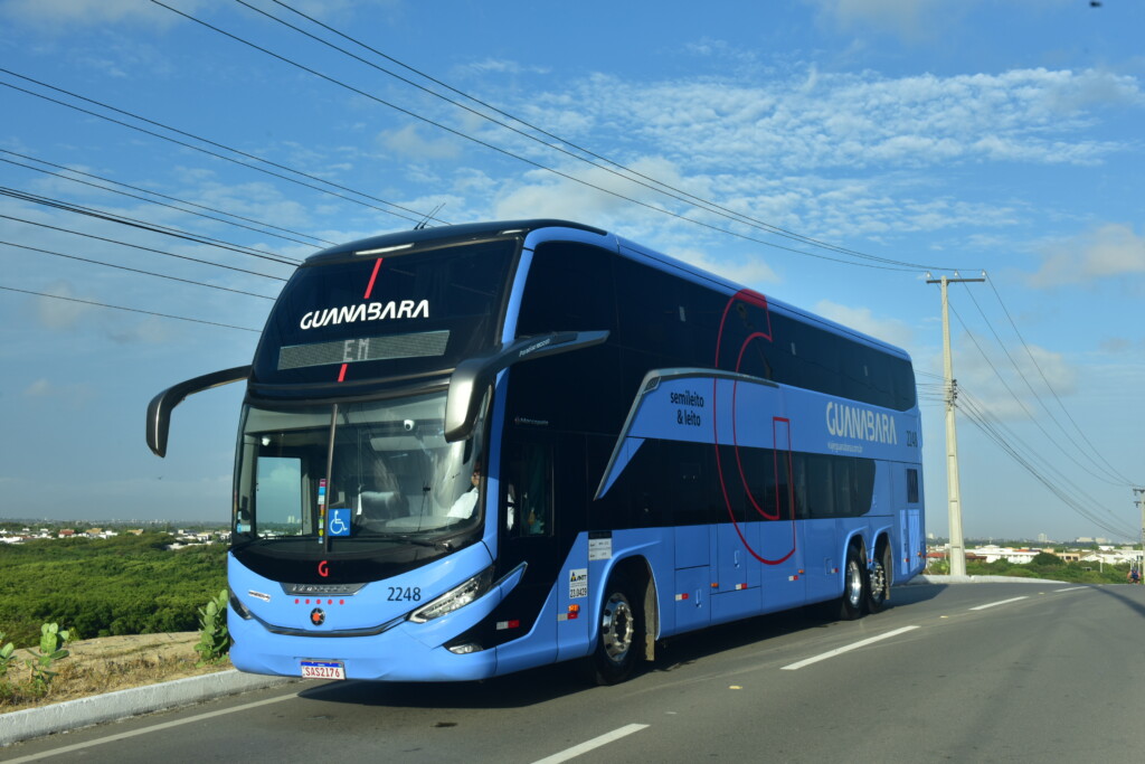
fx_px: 1272
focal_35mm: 40
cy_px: 382
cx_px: 572
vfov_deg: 33.4
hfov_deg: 48.5
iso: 320
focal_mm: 40
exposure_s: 1/160
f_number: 13
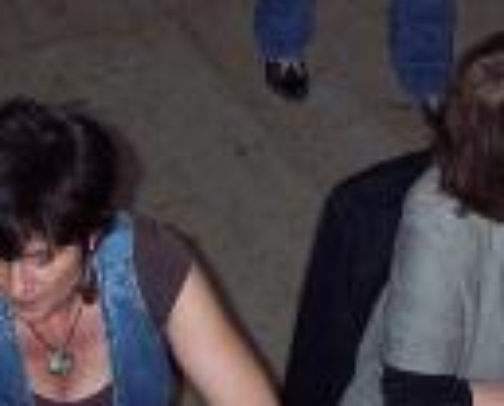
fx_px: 2199
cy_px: -267
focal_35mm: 147
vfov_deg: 10.1
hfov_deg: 13.0
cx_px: 387
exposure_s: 1/60
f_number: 2.8
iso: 100
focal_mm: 8
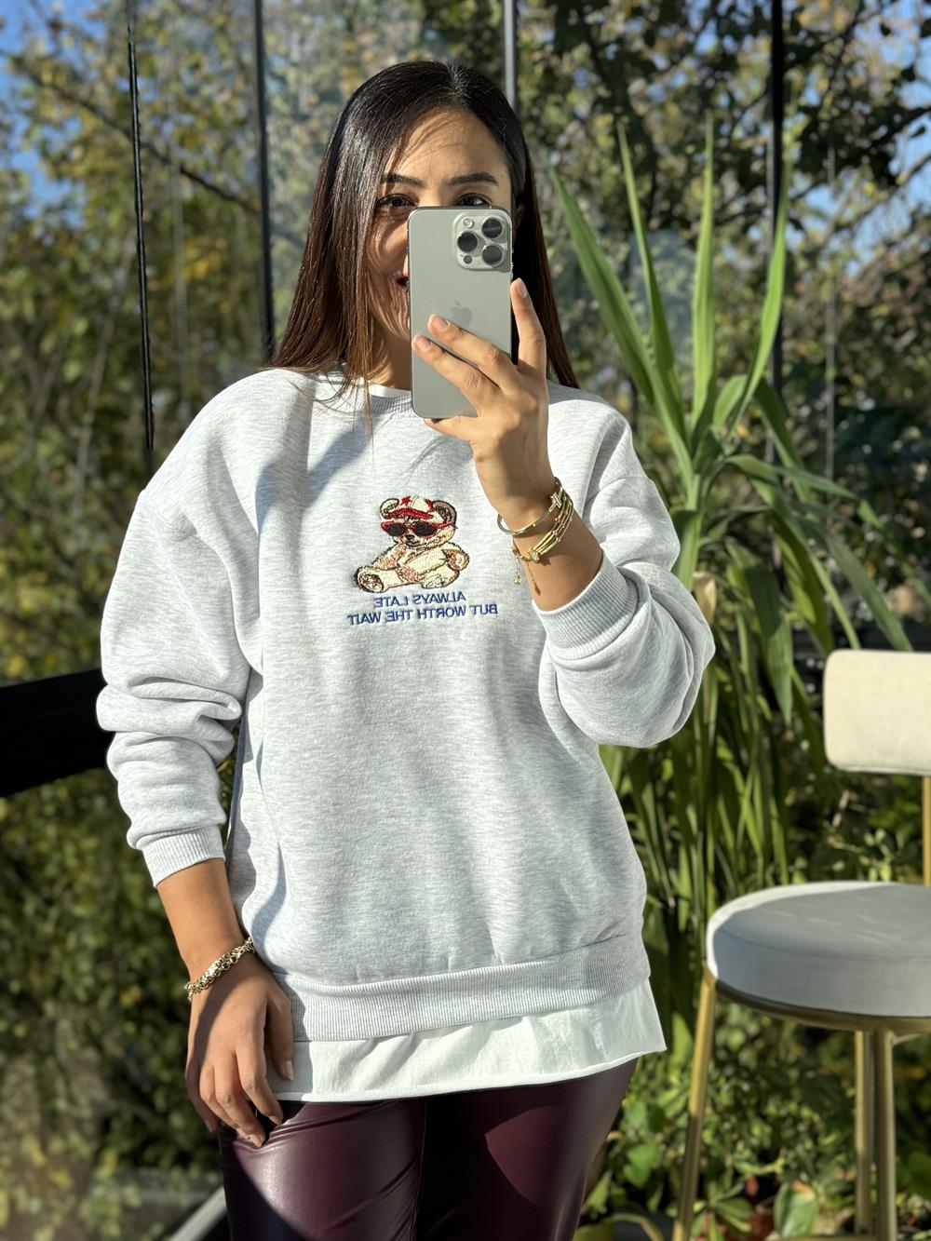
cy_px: 620
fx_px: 1721
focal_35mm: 48
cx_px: 466
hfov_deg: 30.3
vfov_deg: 39.7
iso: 64
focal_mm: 6.76
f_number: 1.78
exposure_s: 1/1339
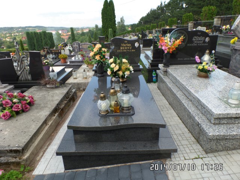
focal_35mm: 23
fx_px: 159
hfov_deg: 73.9
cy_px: 90
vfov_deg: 58.9
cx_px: 120
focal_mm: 4.1
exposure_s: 1/250
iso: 100
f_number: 3.5
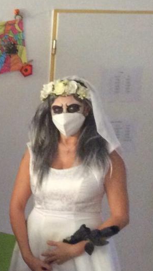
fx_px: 634
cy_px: 185
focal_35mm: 88
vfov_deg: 24.0
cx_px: -171
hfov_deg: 12.0
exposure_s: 1/25
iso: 250
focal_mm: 3.3
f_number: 2.4
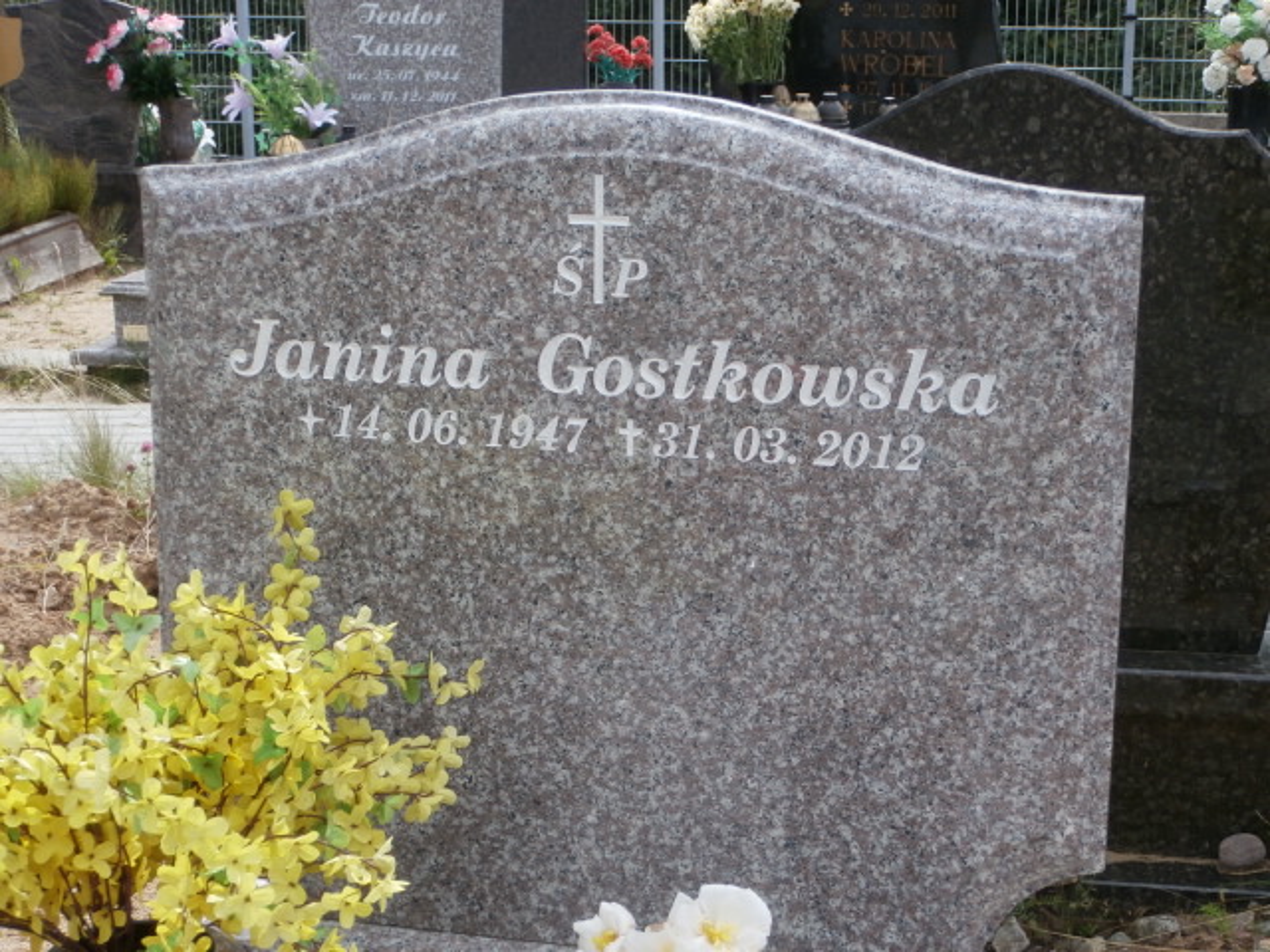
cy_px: 476
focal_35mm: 68
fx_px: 2495
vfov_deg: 21.6
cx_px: 635
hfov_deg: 28.6
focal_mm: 12.1
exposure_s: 1/320
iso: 100
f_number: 4.7
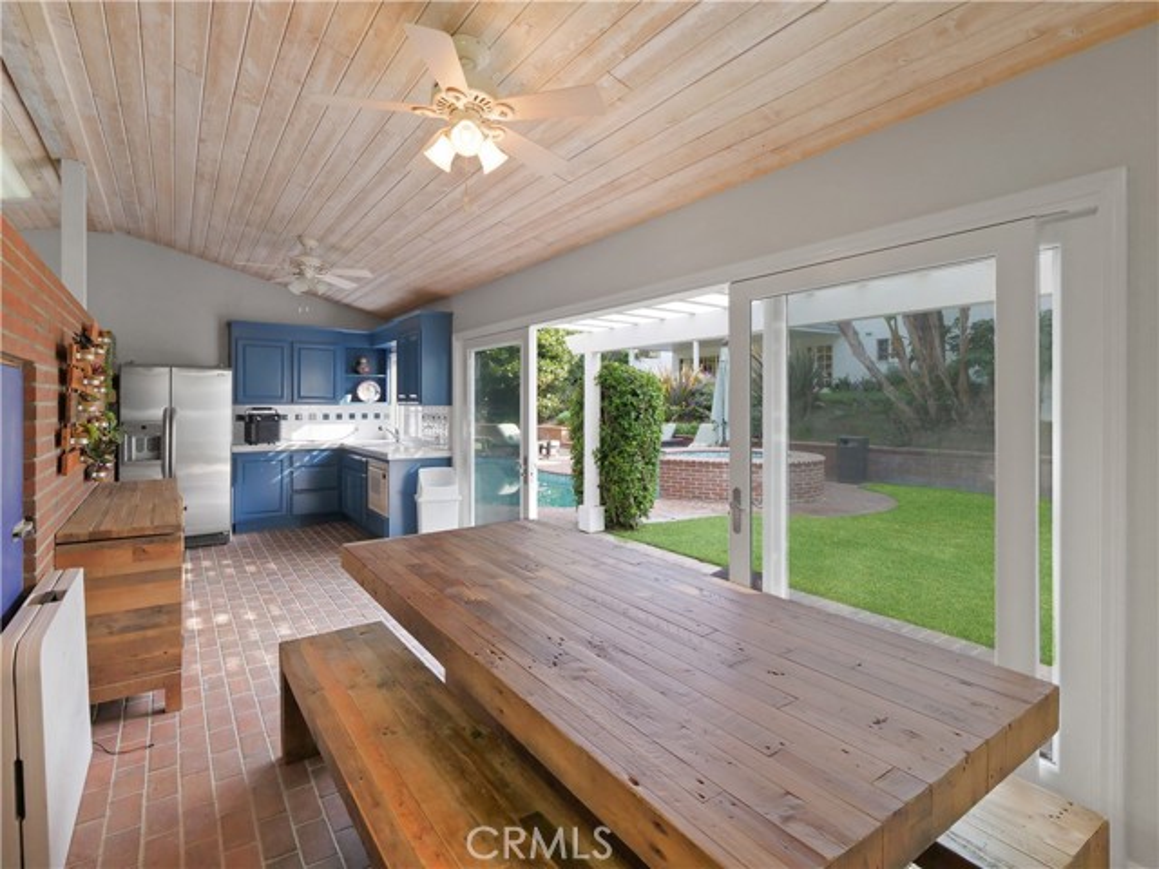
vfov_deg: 78.1
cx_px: 580
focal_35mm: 16
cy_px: 434
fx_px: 536
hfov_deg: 94.5
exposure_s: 1/60
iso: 1250
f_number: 5.6
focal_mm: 8
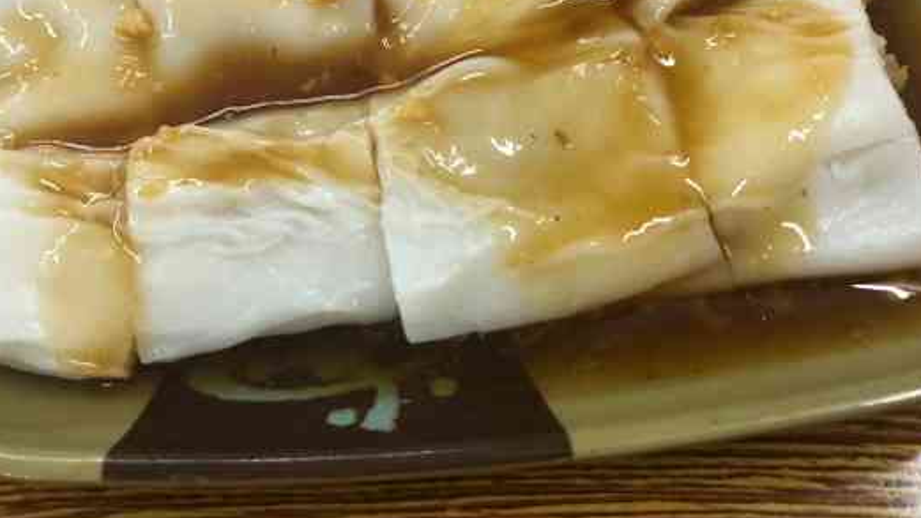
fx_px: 1001
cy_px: 105
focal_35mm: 41
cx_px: 403
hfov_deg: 49.3
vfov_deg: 28.4
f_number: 1.8
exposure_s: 1/15
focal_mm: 3.99
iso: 50
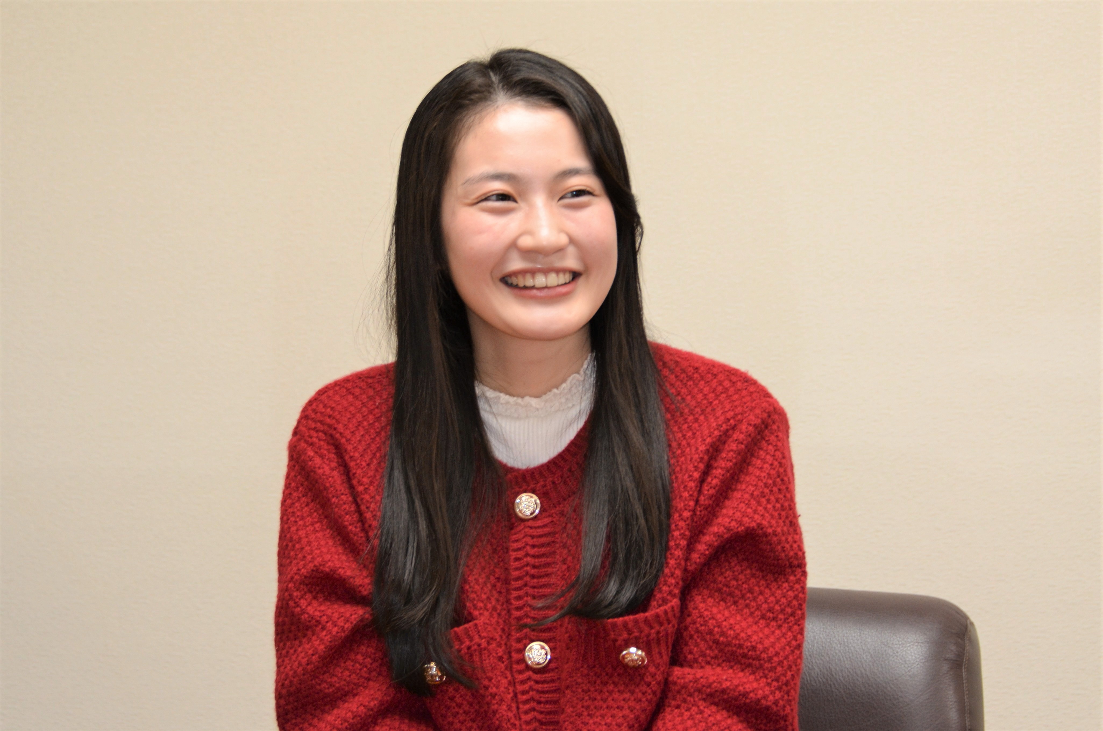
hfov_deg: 22.0
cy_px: 366
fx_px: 2844
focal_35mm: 93
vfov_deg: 14.6
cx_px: 552
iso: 500
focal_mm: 62
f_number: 4.8
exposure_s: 1/60
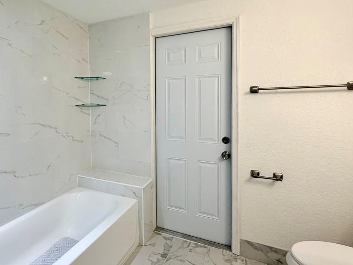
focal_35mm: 20
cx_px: 149
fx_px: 204
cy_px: 108
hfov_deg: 81.2
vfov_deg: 65.5
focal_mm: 2.22
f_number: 2.2
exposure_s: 1/120
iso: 125
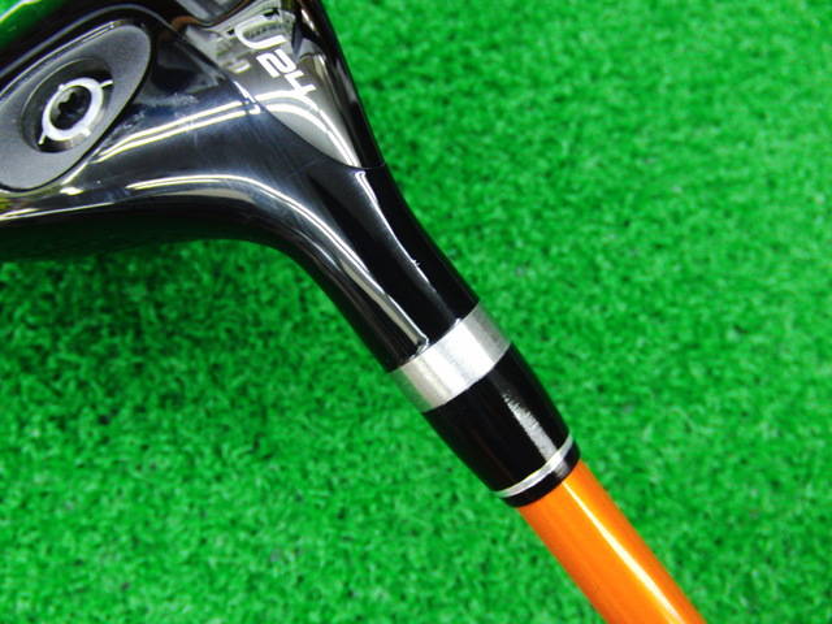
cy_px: 312
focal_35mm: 37
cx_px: 416
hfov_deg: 50.1
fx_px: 889
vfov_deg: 38.7
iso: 400
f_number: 3.6
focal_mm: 6.42
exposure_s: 1/20
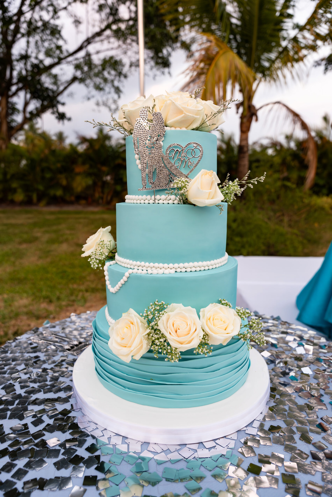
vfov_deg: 73.8
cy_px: 248
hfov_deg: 53.1
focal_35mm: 24
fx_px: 332
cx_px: 166
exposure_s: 1/125
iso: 250
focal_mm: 24
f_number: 4
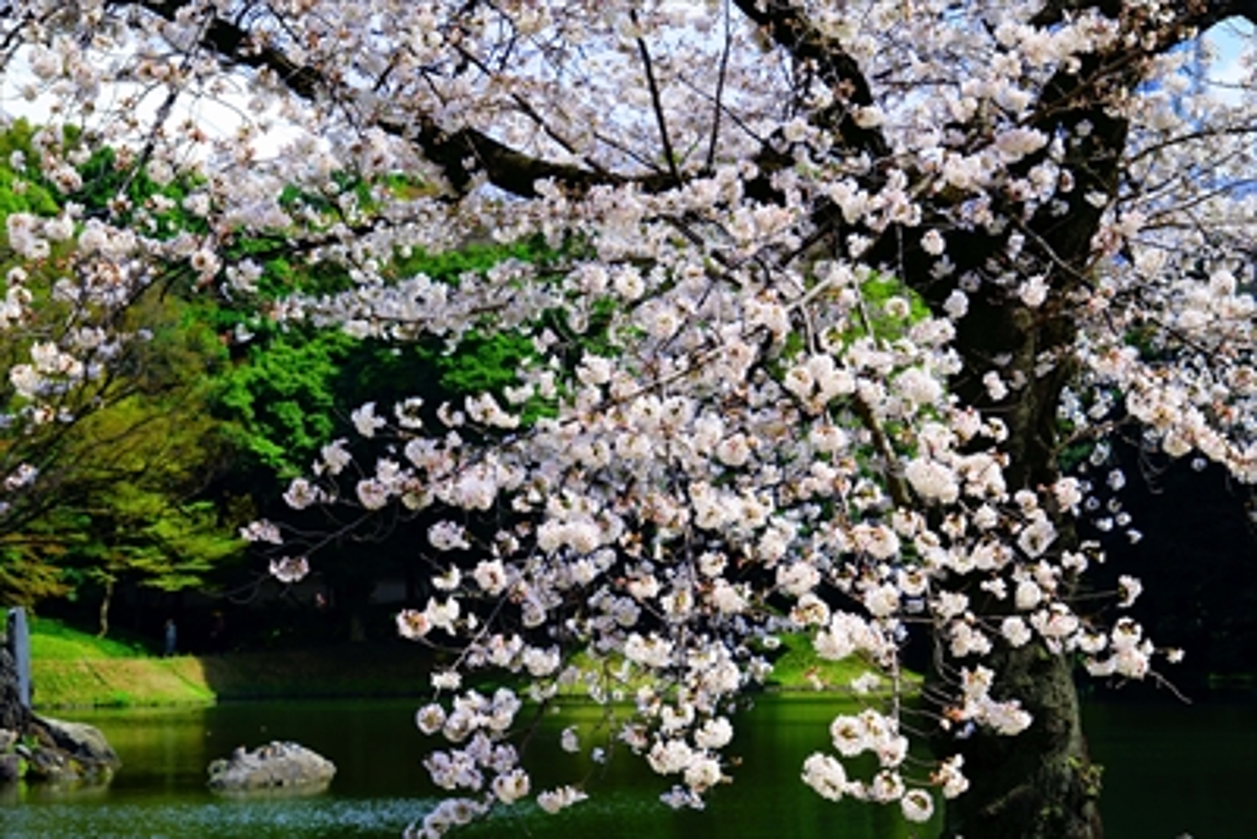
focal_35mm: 75
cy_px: 420
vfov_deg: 18.2
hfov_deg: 27.0
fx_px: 2620
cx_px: 628
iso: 100
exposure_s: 1/250
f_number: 8
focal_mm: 75
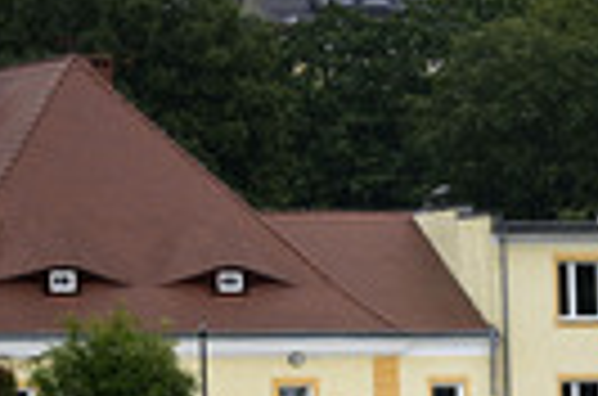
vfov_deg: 5.7
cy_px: 518
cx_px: 852
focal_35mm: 238
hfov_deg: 8.5
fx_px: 3944
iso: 100
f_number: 2.8
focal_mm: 70
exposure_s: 1/320
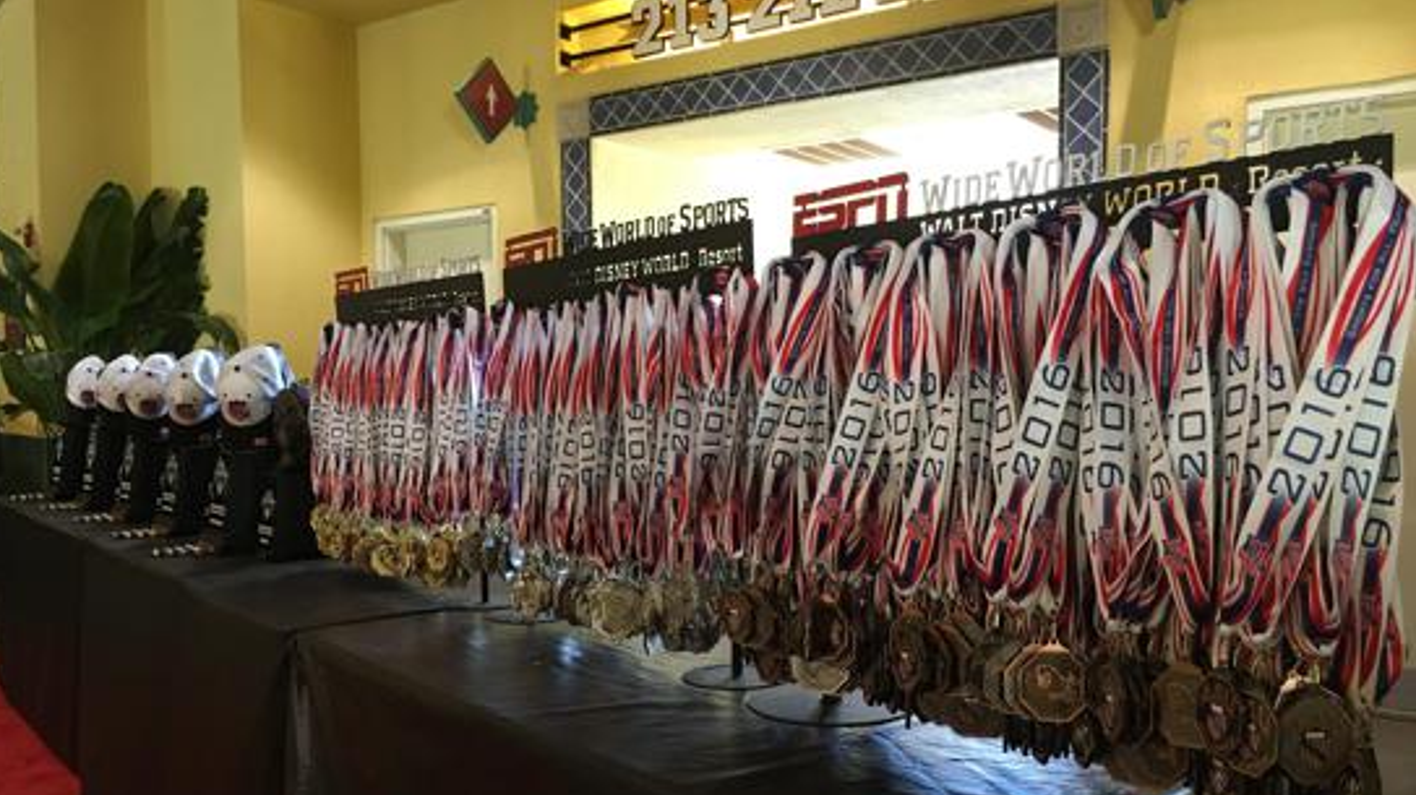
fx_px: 1201
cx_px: 701
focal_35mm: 32
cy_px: 451
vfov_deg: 36.6
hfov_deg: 61.0
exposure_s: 1/30
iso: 160
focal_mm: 4.15
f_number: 2.2
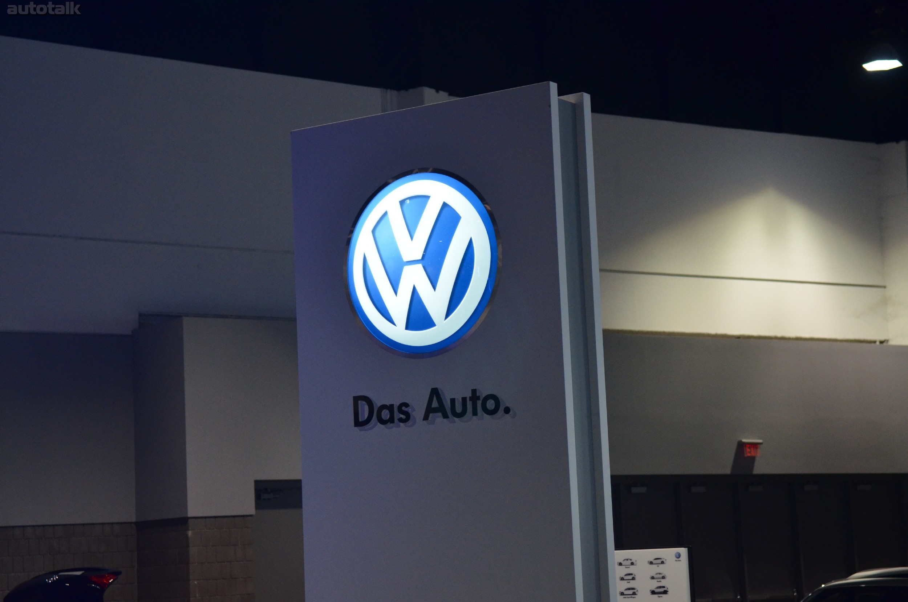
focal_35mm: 82
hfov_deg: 24.7
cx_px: 454
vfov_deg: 16.5
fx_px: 2077
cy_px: 301
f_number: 2.8
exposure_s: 1/125
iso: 1600
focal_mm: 55
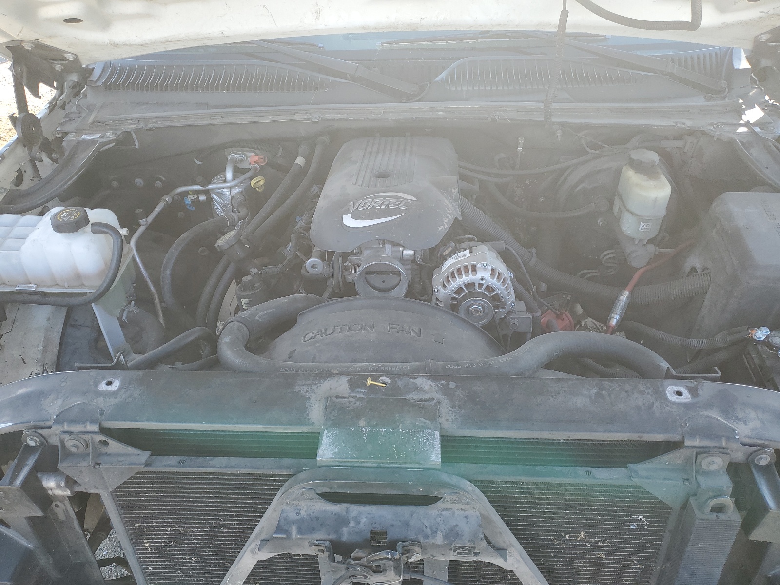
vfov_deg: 53.1
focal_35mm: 26
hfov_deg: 67.3
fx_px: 586
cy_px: 292
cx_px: 390
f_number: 1.5
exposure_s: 1/256
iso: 50
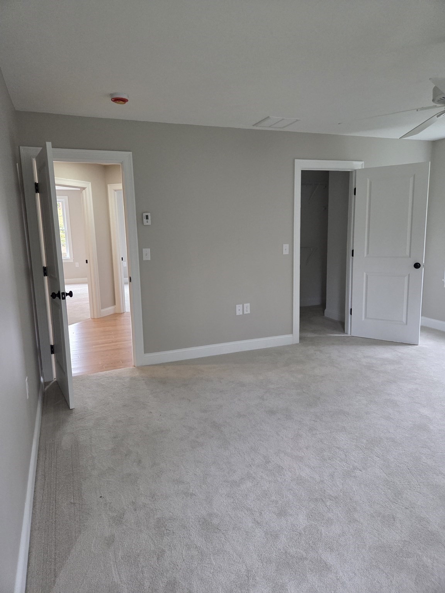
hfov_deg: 58.9
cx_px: 222
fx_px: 394
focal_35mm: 23
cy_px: 296
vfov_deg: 73.9
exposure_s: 1/120
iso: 500
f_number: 1.8
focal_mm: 5.4
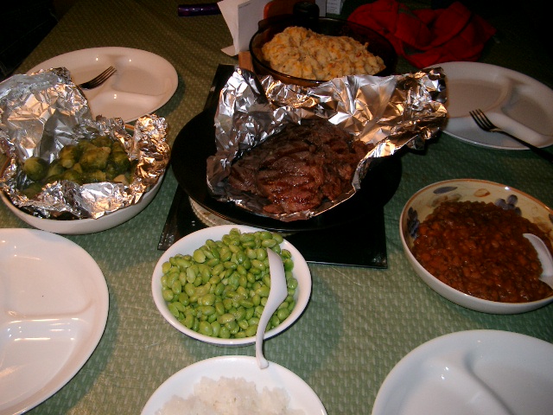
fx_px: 591
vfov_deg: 38.7
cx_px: 276
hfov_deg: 50.1
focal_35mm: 37
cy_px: 208
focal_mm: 7.6
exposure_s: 1/60
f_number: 2.6
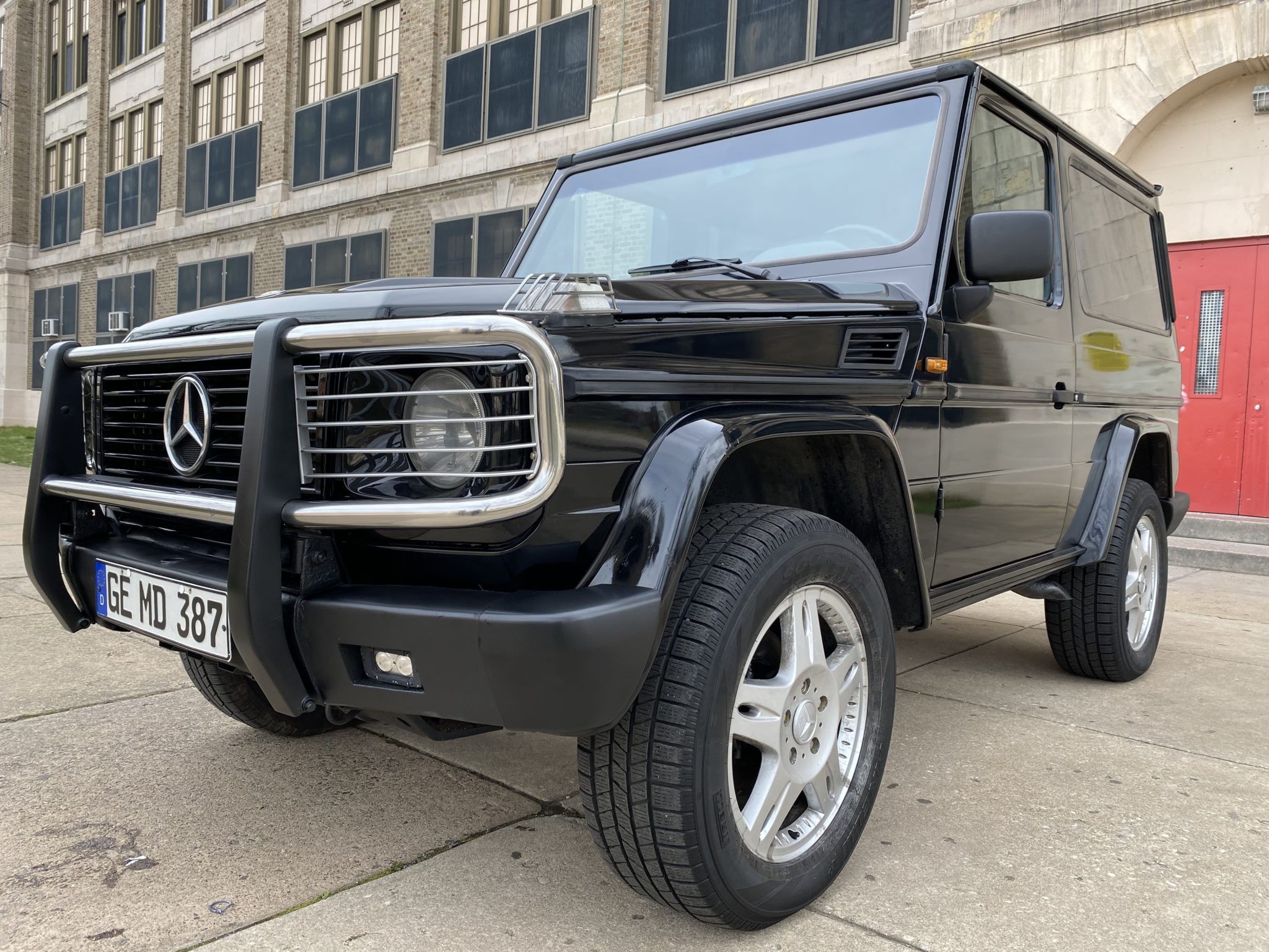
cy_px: 476
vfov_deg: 53.1
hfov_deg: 67.3
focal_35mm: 26
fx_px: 953
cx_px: 634
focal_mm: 4.25
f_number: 1.8
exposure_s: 1/376
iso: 32
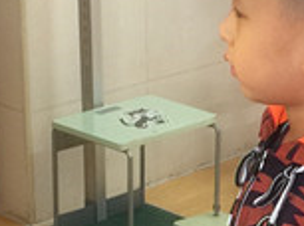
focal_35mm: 152
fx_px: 1332
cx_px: 308
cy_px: 232
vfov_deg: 9.6
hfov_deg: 12.9
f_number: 2.2
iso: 50
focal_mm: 4.15
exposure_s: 1/17
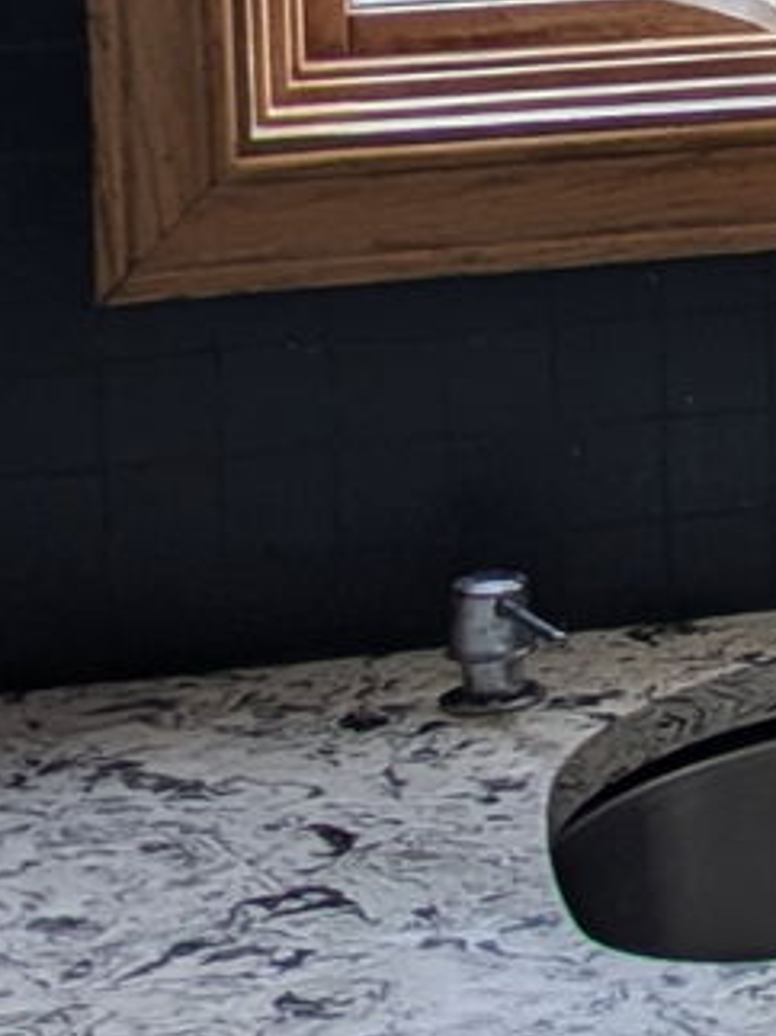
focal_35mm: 165
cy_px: -491
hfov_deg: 8.1
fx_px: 4935
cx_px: 2027
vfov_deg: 11.5
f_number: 1.89
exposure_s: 1/188
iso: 45
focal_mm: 5.43
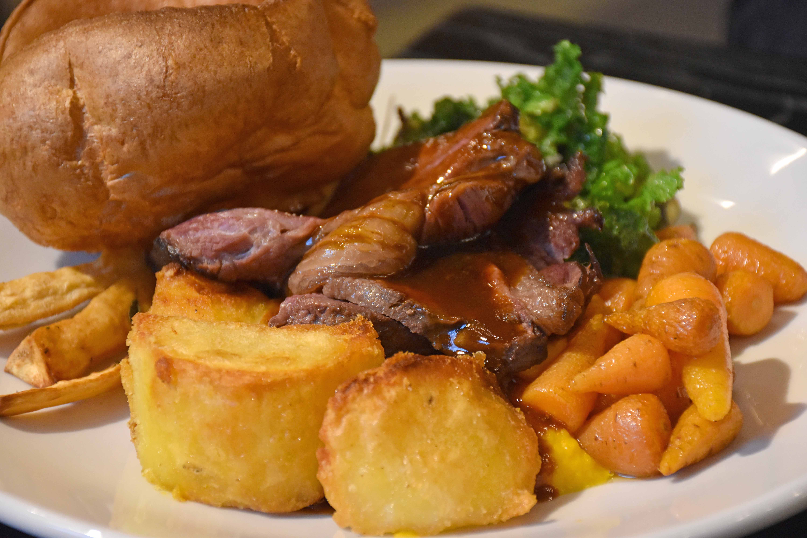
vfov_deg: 11.4
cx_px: 404
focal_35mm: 120
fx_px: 2690
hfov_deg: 17.1
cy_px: 269
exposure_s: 1/60
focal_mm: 80
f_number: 5.3
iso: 2000
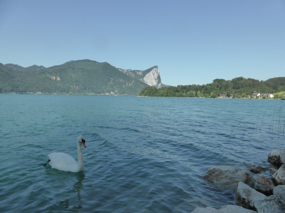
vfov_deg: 54.9
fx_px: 206
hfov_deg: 69.4
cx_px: 142
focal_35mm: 25
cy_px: 106
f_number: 4.5
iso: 200
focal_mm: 4.3
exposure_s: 1/640
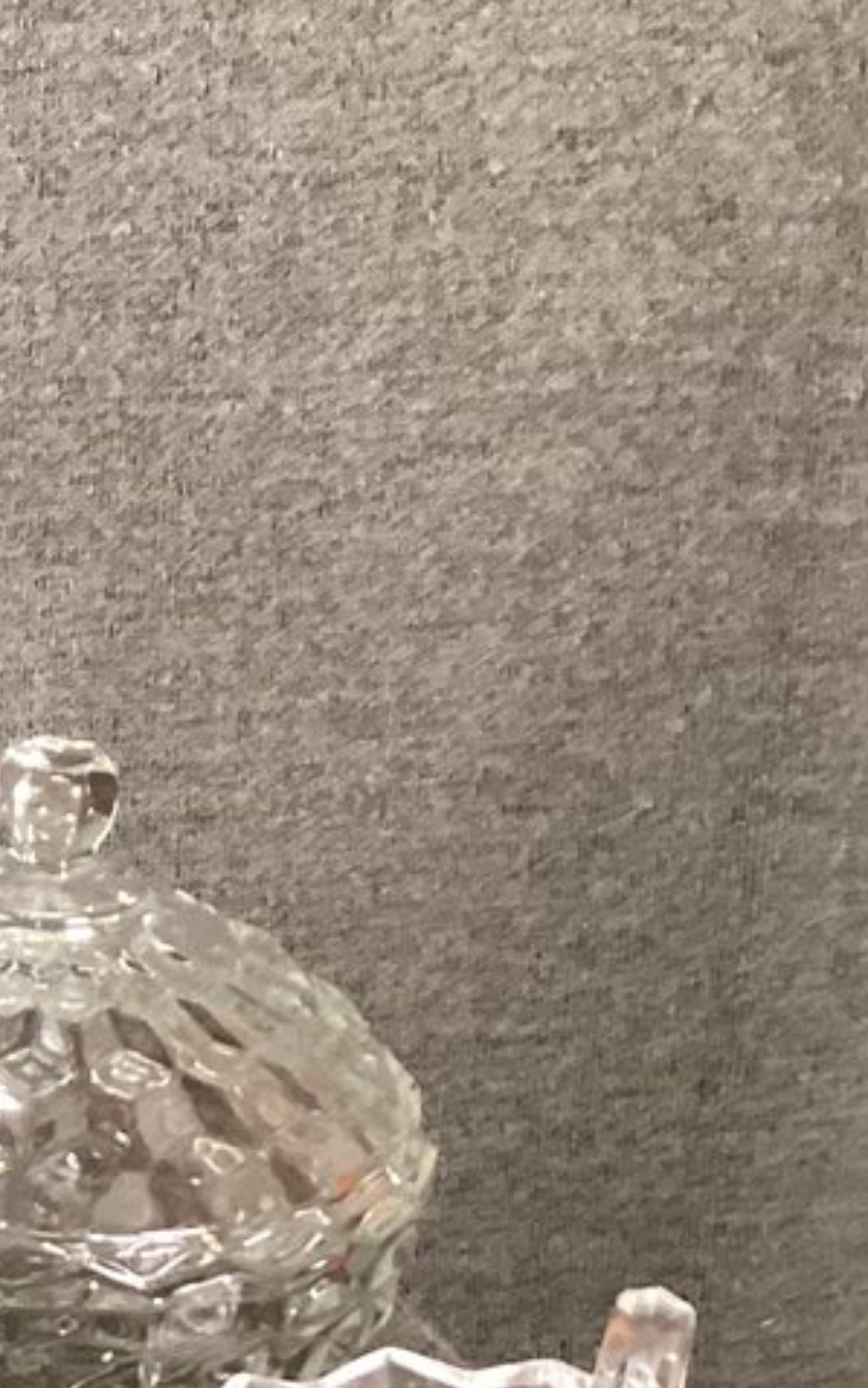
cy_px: 1012
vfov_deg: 19.9
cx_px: -835
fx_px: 3934
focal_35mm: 104
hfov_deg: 11.4
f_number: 2.4
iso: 250
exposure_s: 1/60
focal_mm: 3.3
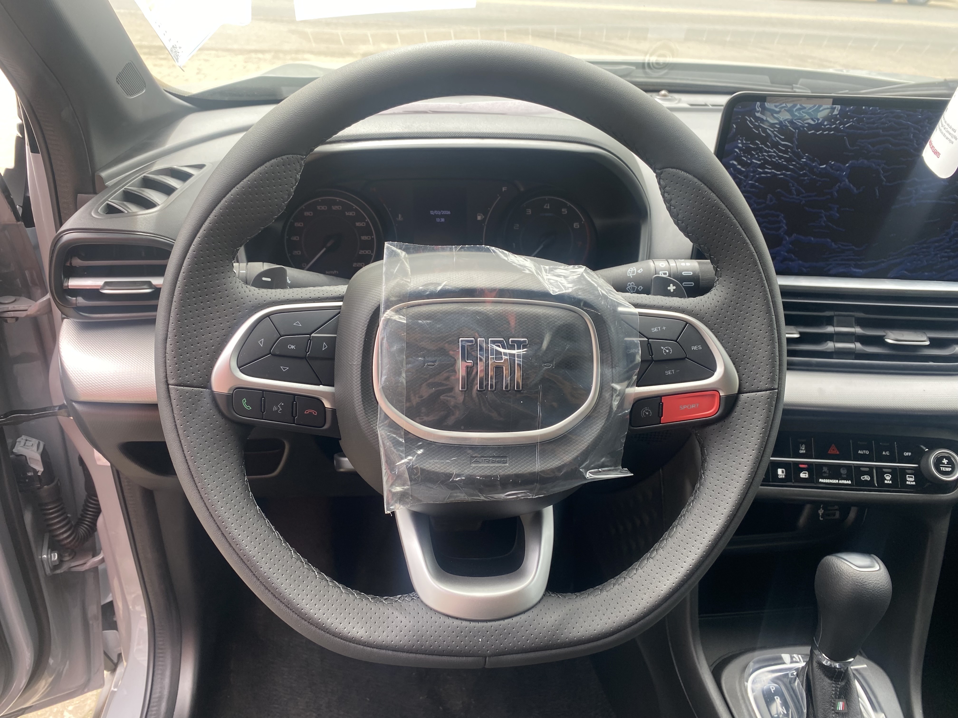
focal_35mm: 26
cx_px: 479
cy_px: 359
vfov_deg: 53.1
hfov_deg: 67.3
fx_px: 720
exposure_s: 1/122
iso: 32
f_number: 1.8
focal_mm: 4.25
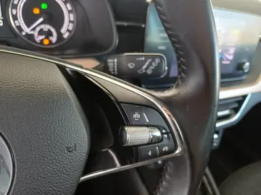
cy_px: 98
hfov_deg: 69.4
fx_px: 188
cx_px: 130
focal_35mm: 25
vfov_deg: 54.9
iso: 320
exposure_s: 1/50
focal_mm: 4.65
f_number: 1.8
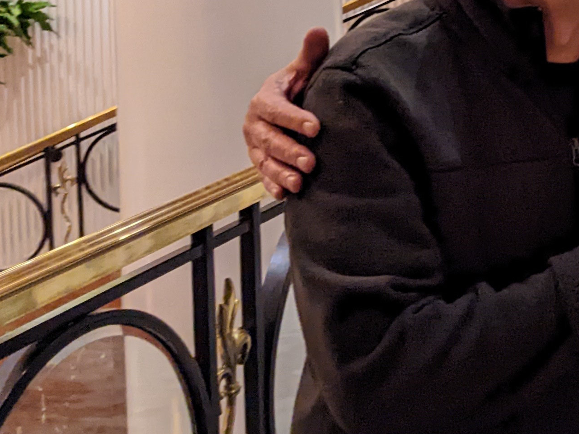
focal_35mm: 85
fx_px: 1422
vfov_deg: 16.8
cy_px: -48
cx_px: 830
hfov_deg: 20.3
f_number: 1.73
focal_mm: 4.38
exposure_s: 1/24
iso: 531
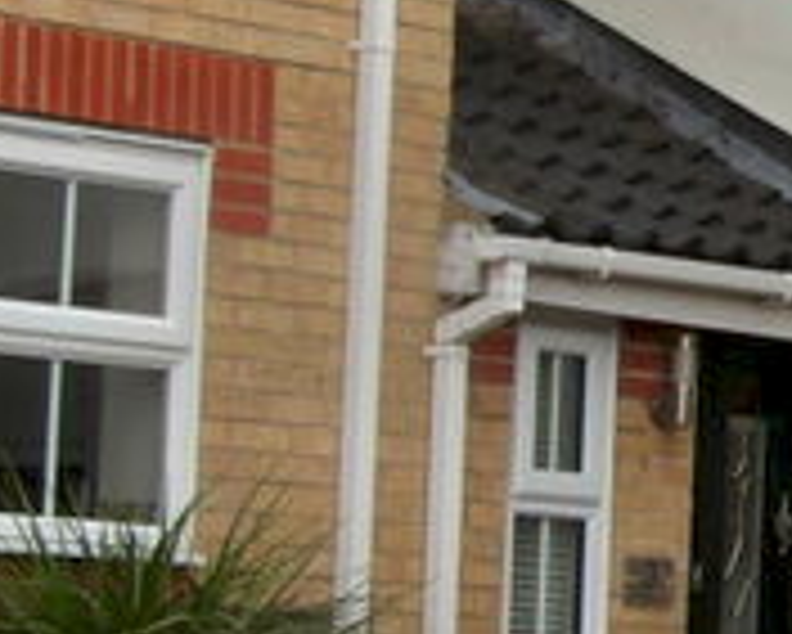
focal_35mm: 237
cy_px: 142
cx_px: 1112
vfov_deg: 6.5
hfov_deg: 8.0
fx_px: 5558
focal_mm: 10.9
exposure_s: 1/69
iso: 100
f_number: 4.3
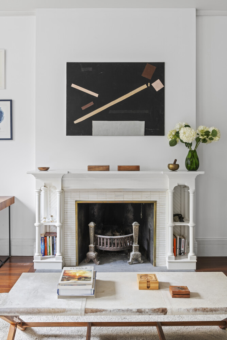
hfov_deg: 41.1
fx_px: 303
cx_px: 114
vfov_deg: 58.7
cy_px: 170
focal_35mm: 32
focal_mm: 32
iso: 125
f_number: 13
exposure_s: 1.6
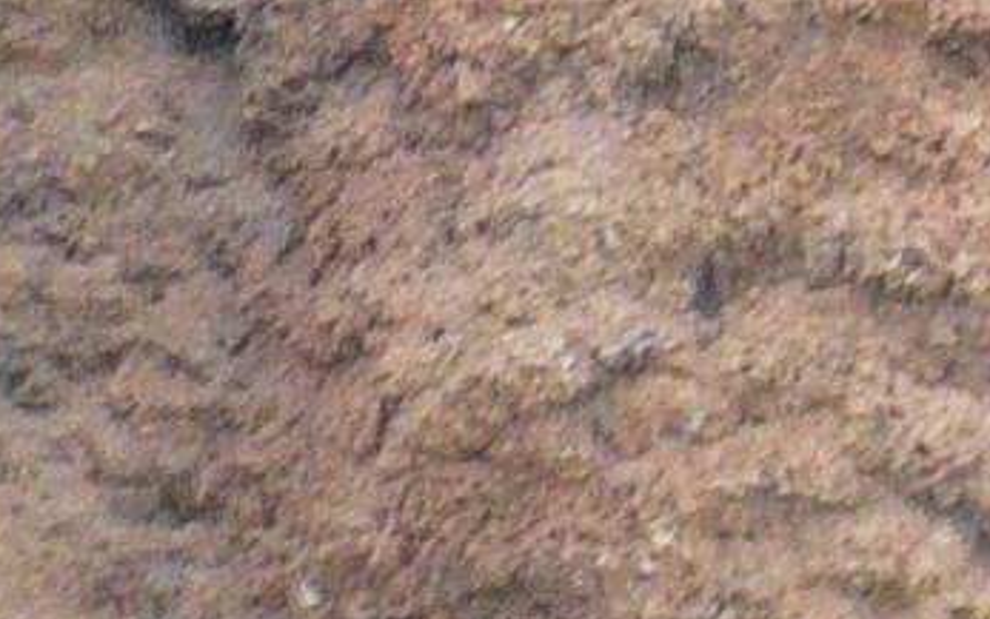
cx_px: 1404
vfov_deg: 1.7
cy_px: -74
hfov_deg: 2.7
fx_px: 20967
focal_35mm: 777
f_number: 5
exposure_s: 1/100
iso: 100
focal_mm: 17.4
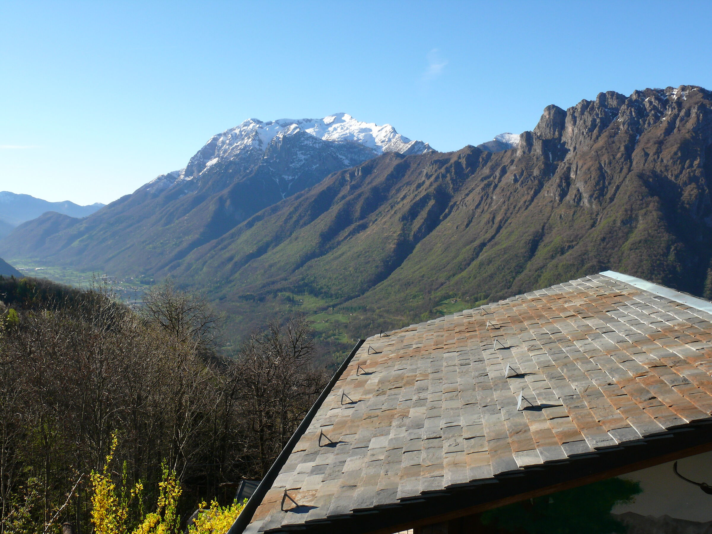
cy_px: 267
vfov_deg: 40.7
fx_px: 720
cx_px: 356
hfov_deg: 52.6
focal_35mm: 35
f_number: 9
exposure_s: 1/125
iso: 100
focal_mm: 7.4
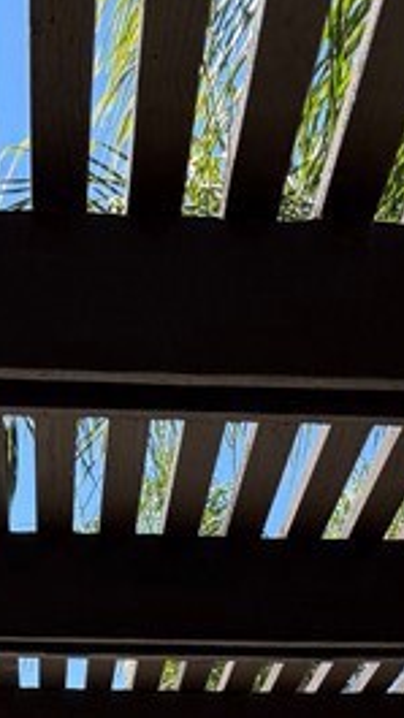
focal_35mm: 101
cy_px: 1338
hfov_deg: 12.0
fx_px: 1924
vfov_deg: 17.0
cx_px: 225
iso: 80
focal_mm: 6.76
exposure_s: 1/3021
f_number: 1.78
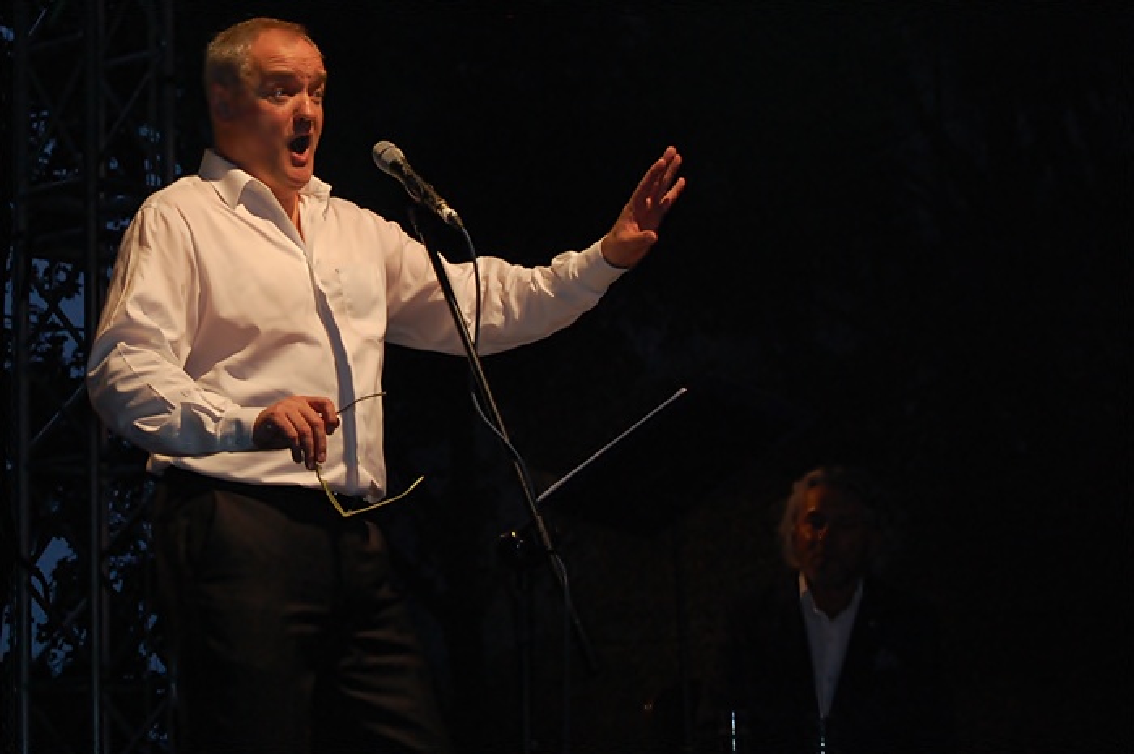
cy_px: 377
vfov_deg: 16.5
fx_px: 2596
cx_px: 567
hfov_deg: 24.6
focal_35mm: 82
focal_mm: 55
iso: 800
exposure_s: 1/80
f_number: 5.6
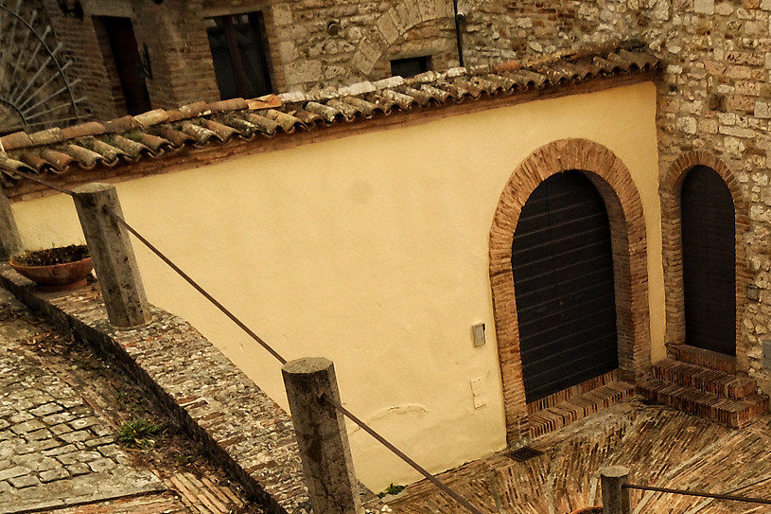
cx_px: 731
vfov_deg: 20.6
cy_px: 742
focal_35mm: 57
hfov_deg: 32.6
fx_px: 1231
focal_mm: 13
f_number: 4
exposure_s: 1/25
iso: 100
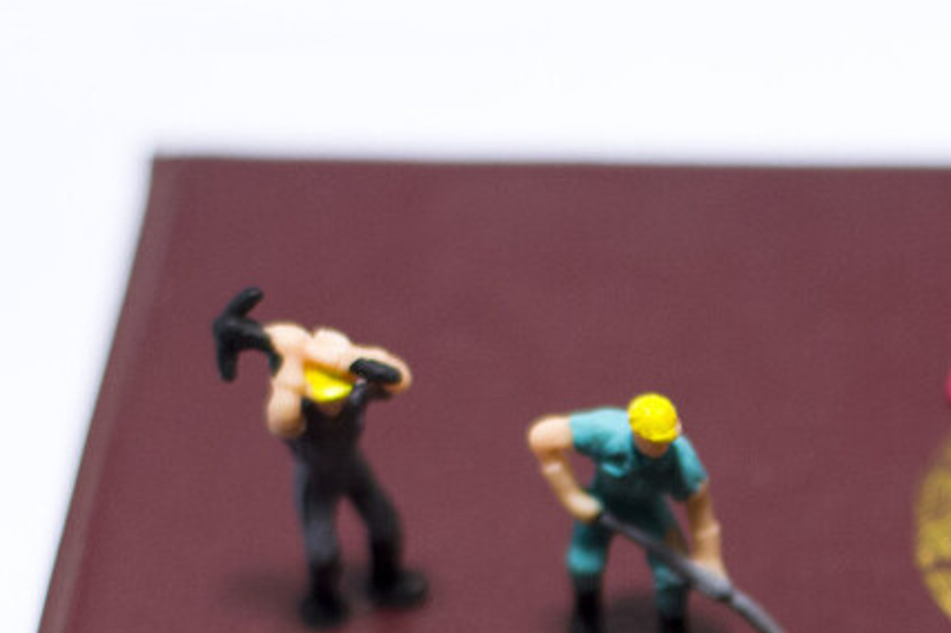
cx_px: 1187
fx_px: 5569
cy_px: 678
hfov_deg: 9.6
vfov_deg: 6.5
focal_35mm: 211
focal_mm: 50
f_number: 2.8
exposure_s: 1/200
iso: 500
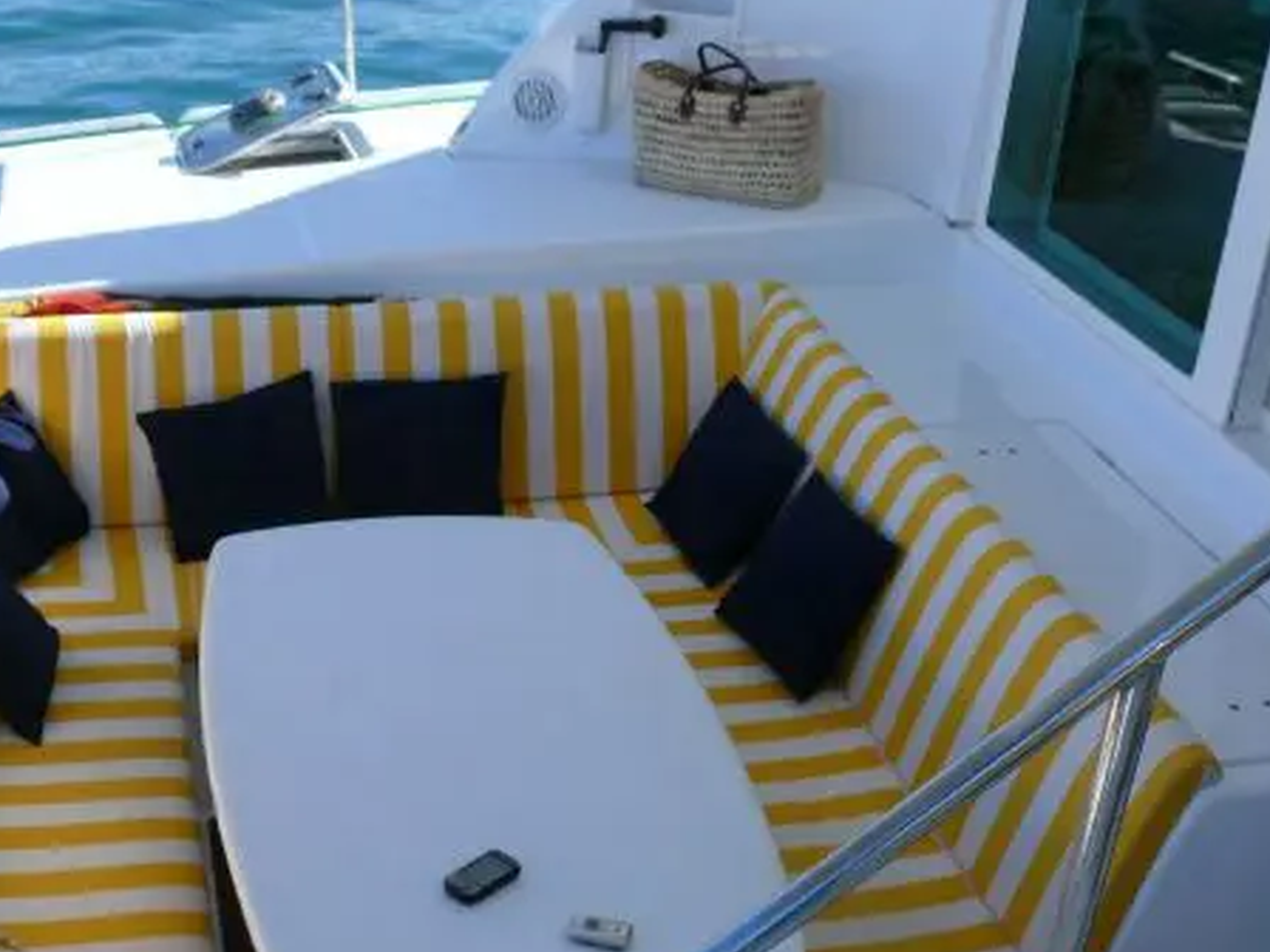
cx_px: 431
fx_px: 1834
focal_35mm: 50
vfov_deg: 28.9
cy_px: 620
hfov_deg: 37.8
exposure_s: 1/250
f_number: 5.6
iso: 100
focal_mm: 7.4
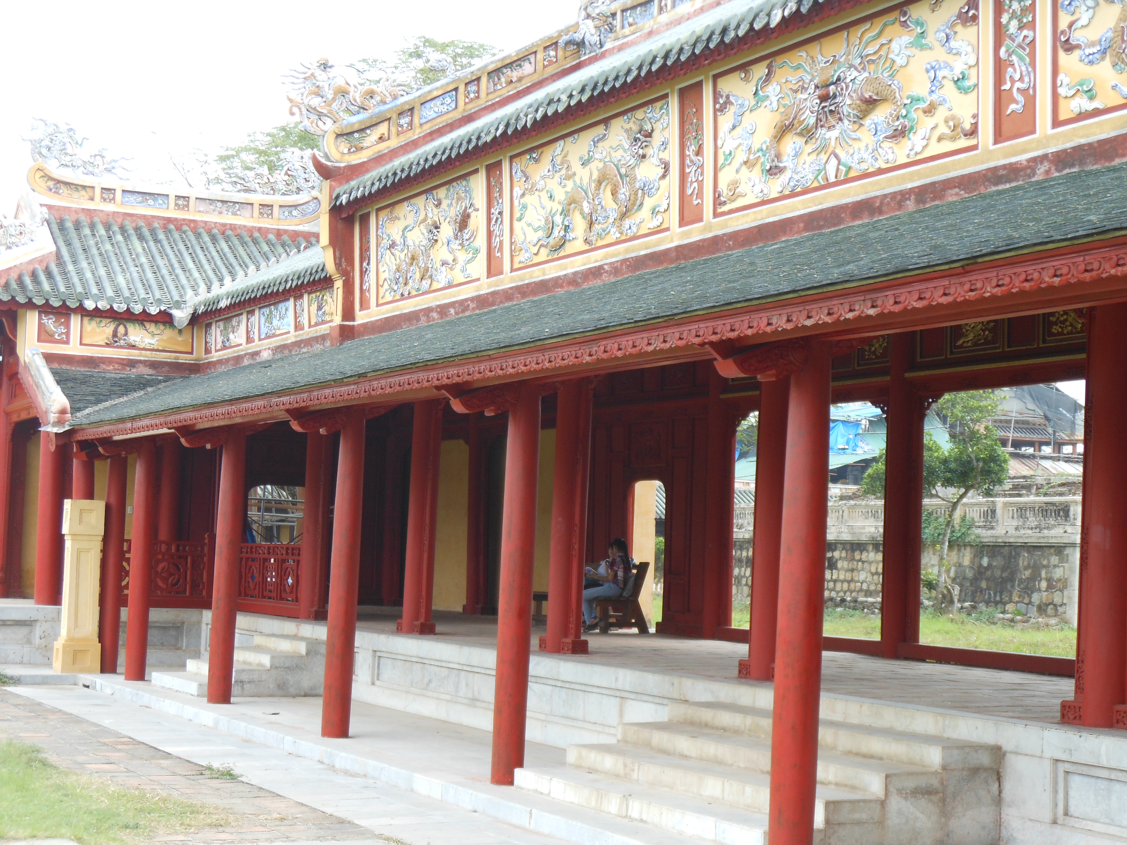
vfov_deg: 22.3
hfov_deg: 29.4
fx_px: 2149
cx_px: 564
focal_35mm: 66
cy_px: 422
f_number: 4.3
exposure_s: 1/100
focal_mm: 11.7
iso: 80
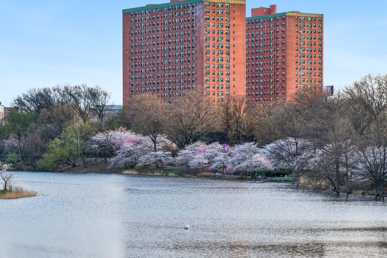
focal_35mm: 140
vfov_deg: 9.8
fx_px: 1505
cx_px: 313
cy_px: 135
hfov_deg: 14.6
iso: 250
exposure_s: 1/125
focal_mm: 56
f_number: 8
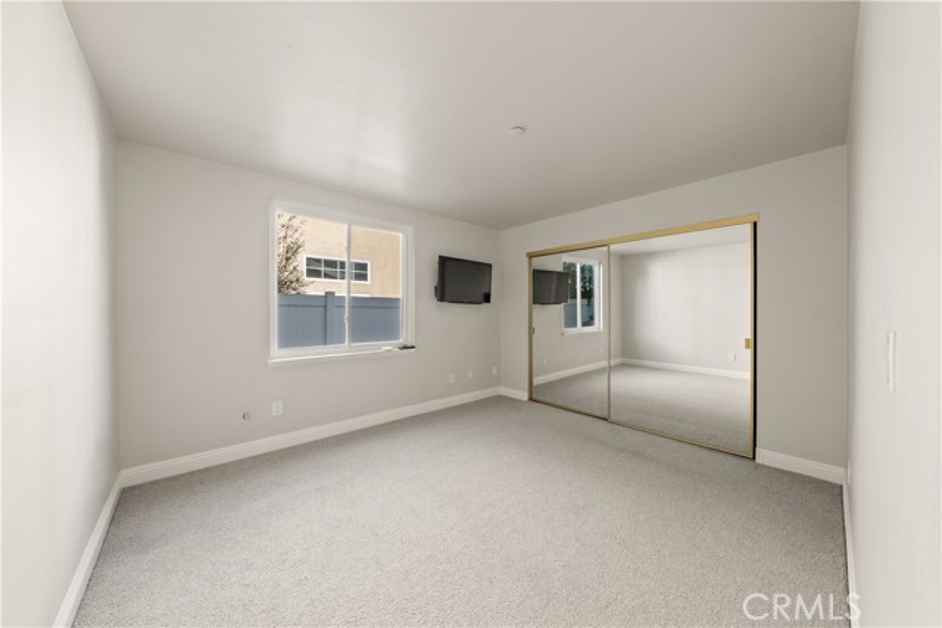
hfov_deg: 112.6
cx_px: 471
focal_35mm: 12
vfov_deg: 90.0
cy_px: 314
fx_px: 314
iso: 640
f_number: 9
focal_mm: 12
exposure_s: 1/13
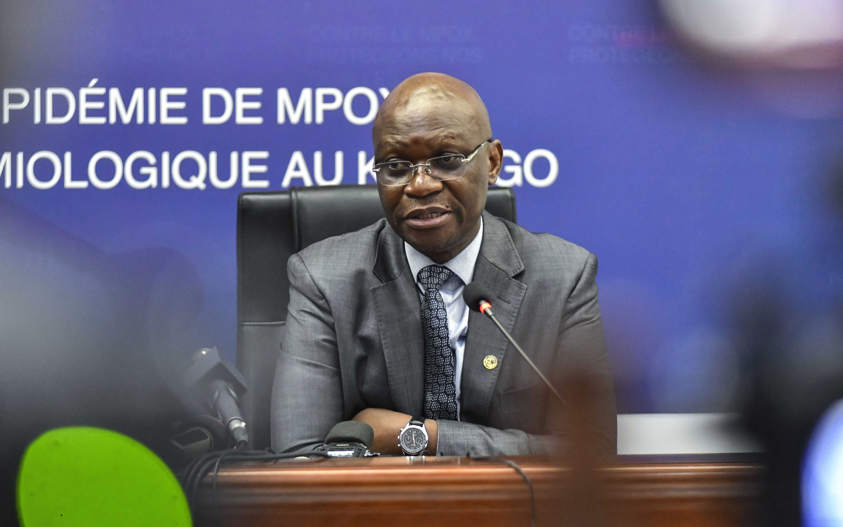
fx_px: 2596
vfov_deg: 11.6
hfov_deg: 18.4
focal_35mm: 113
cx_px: 421
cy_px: 253
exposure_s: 1/160
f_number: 2.8
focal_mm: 110
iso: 6400
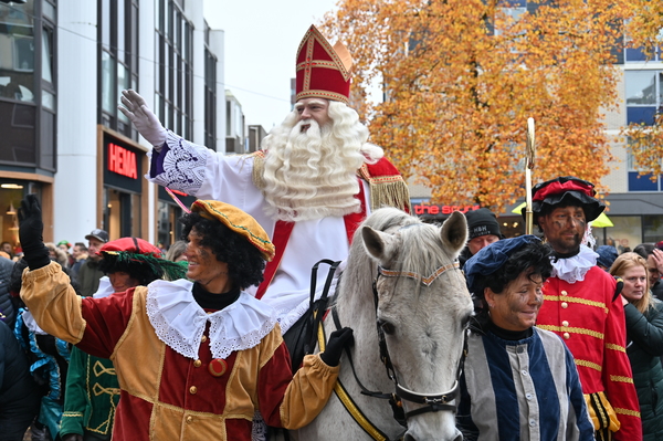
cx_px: 332
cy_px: 220
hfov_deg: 42.8
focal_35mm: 46
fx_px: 846
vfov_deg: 29.2
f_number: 5.3
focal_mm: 46
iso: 400
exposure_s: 1/160
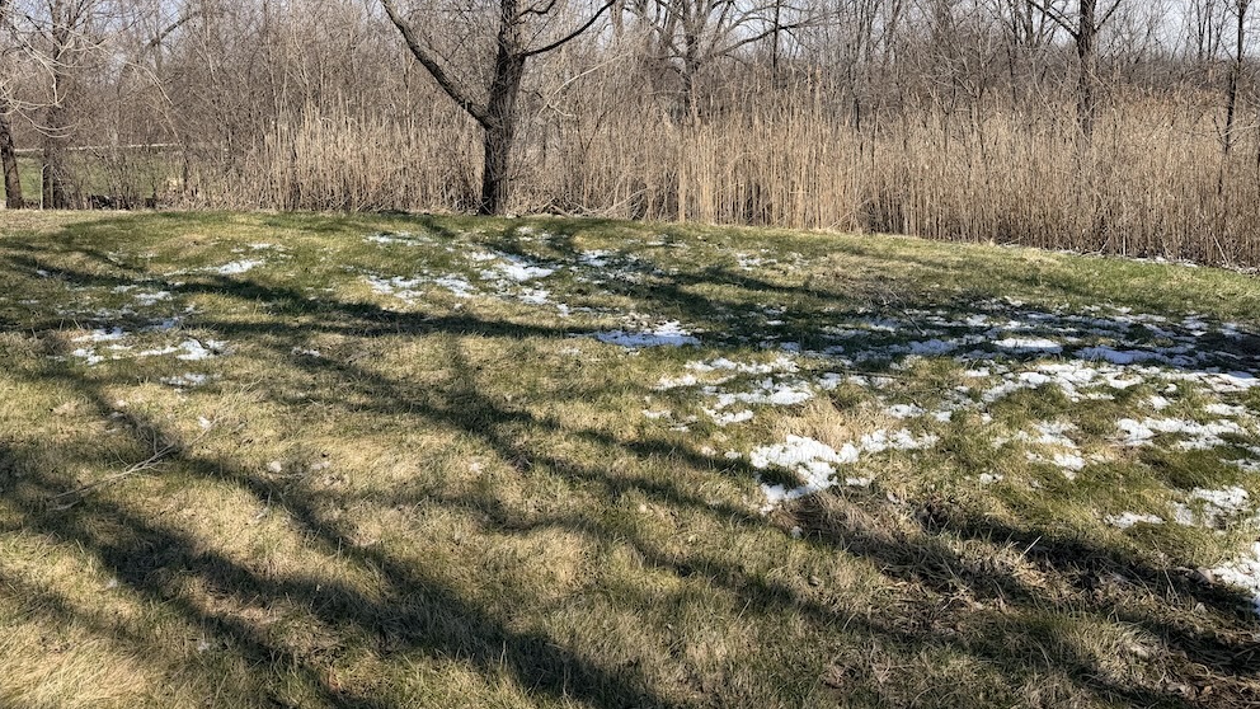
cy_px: 226
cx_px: 645
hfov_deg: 69.8
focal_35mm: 27
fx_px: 902
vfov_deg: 42.2
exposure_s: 1/3279
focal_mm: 6.76
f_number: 1.78
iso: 80
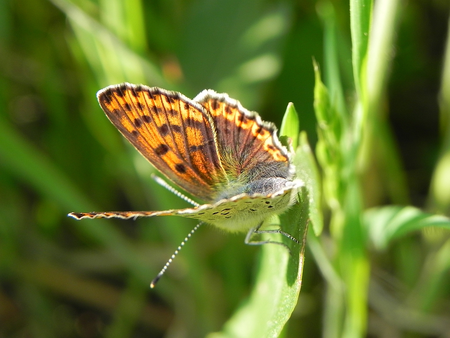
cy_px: 169
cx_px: 225
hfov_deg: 20.7
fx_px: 1235
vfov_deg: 15.6
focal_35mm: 95
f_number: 4
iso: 160
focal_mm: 16.9
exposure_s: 1/225
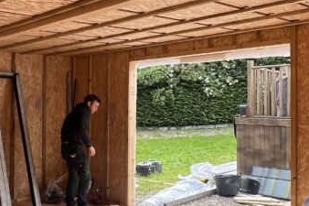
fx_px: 352
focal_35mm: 41
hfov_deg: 47.4
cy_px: 99
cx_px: 149
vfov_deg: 32.6
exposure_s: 1/159
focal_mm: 1.57
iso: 32
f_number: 1.8
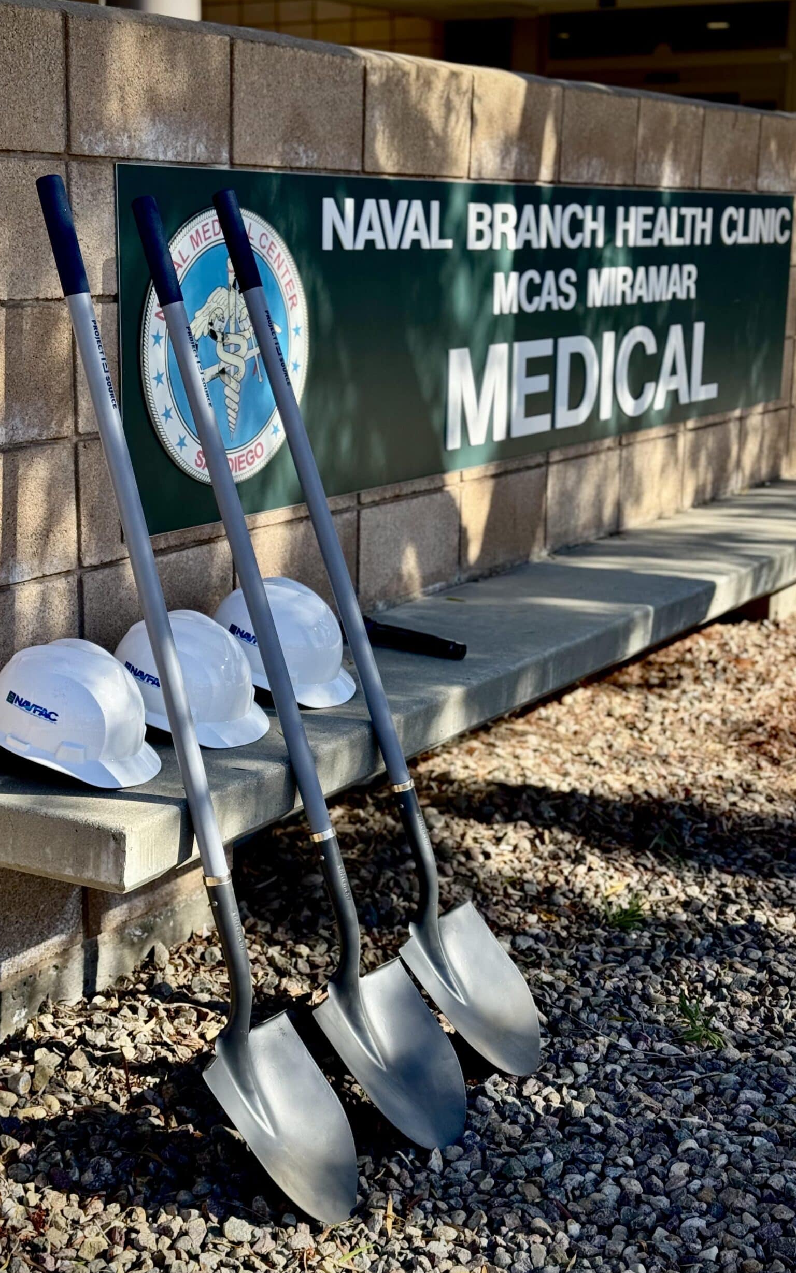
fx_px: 1840
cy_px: 637
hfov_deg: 24.4
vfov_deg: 38.2
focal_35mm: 53
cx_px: 348
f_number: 1.78
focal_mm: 6.76
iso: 64
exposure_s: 1/1560
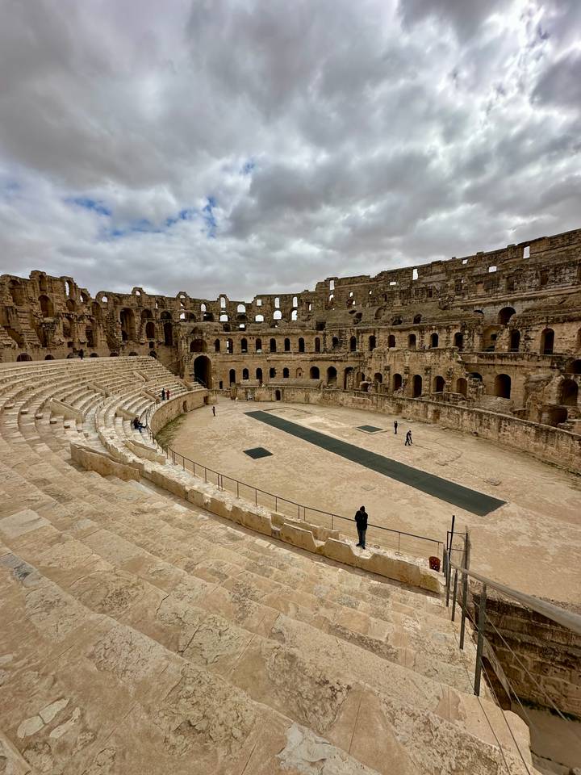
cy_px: 388
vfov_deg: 102.1
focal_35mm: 14
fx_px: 313
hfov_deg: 85.7
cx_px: 290
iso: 50
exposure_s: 1/2564
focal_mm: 2.22
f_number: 2.2
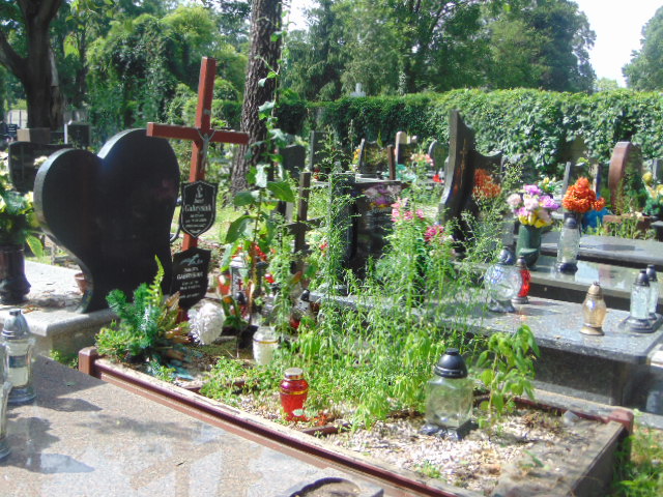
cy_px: 248
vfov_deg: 36.8
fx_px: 747
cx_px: 332
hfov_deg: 47.9
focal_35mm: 39
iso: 80
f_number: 3.3
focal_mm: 6.9
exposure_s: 1/320
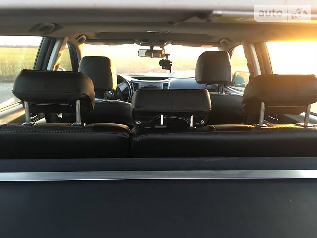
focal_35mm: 29
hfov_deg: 61.7
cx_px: 158
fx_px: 266
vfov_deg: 48.2
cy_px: 119
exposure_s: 1/33
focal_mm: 4.2
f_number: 2.2
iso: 80
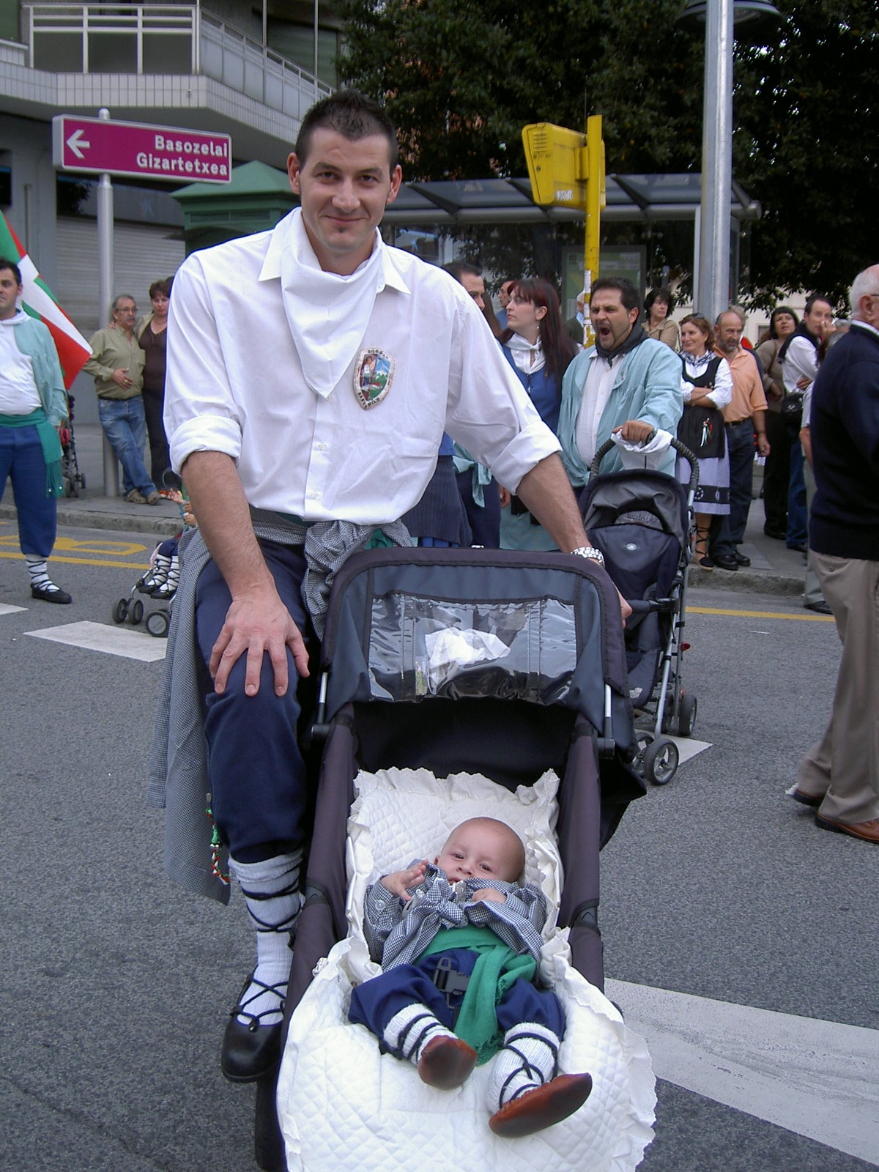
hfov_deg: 36.8
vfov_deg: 47.9
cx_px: 440
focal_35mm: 39
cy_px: 586
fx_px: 1320
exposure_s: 1/65.8
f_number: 2.8
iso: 100
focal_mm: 8
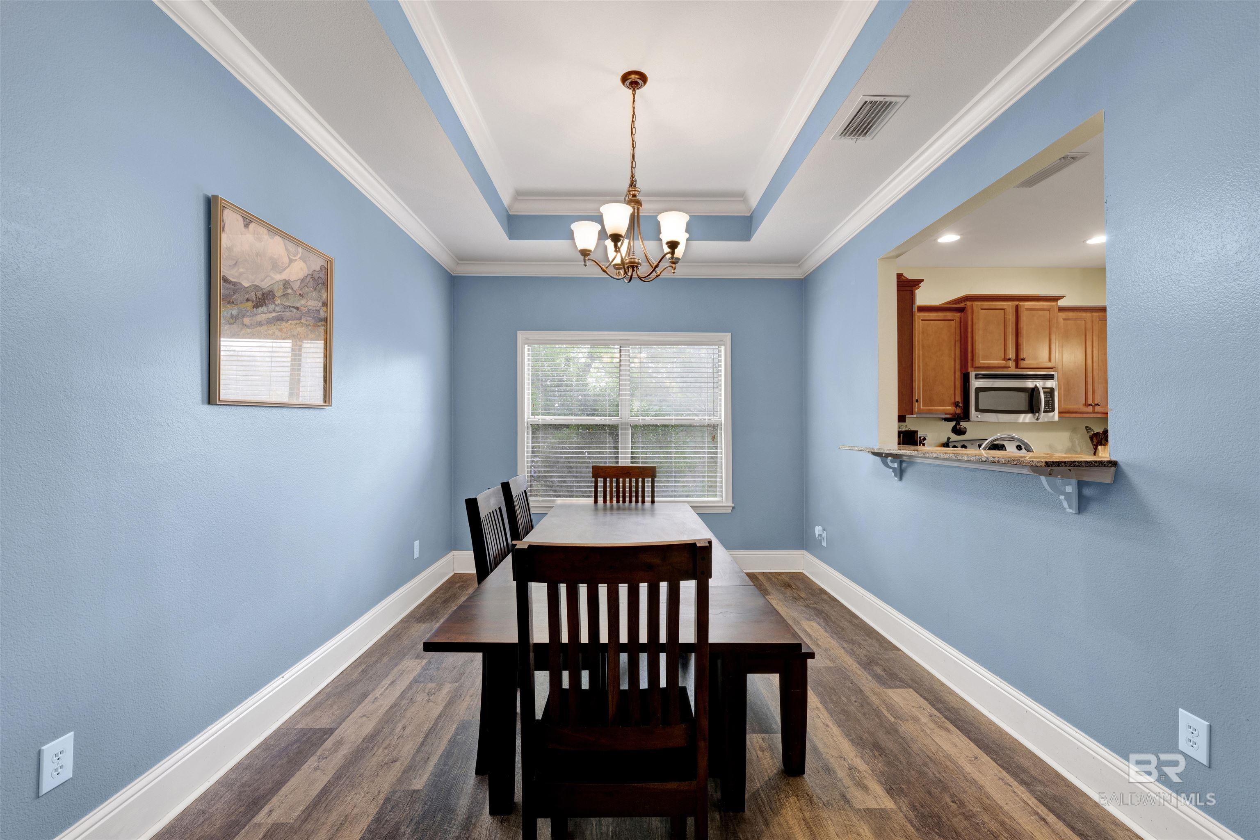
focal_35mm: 15
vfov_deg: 77.3
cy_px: 420
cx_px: 630
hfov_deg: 100.4
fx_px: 525
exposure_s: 1/3
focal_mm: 15
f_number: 11
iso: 400
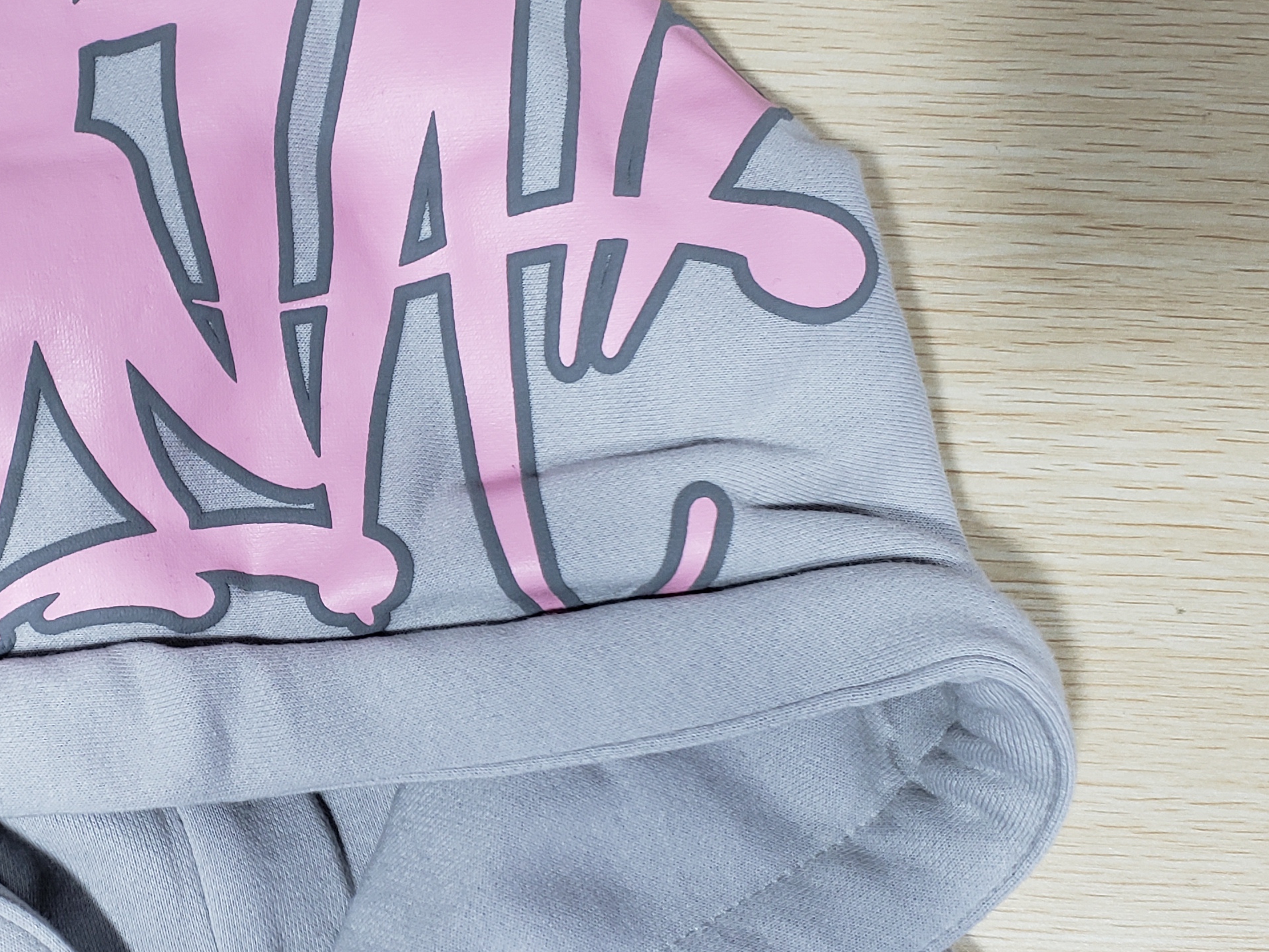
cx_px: 180
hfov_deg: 33.5
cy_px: 532
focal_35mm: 55
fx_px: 2017
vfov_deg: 26.5
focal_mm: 4.3
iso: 80
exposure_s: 1/100
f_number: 2.4
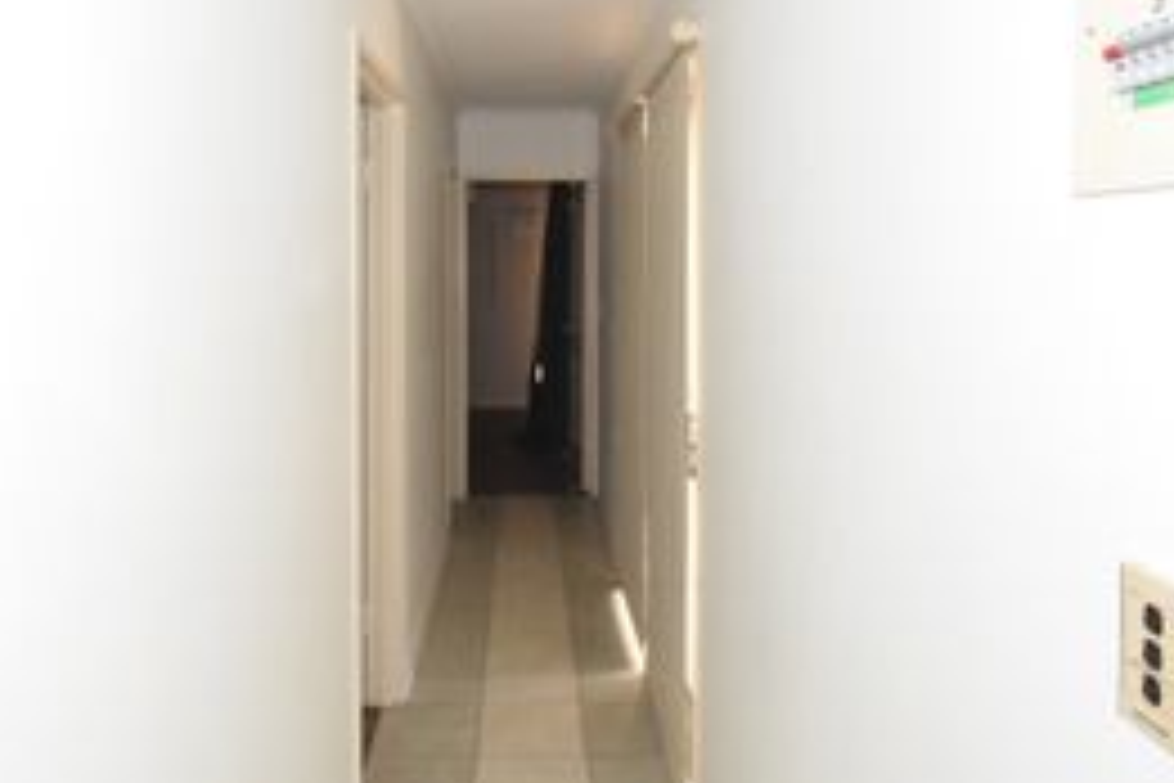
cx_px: 540
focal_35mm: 27
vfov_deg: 47.1
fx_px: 880
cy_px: 259
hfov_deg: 67.3
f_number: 4
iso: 1600
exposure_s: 1/60
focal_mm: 10
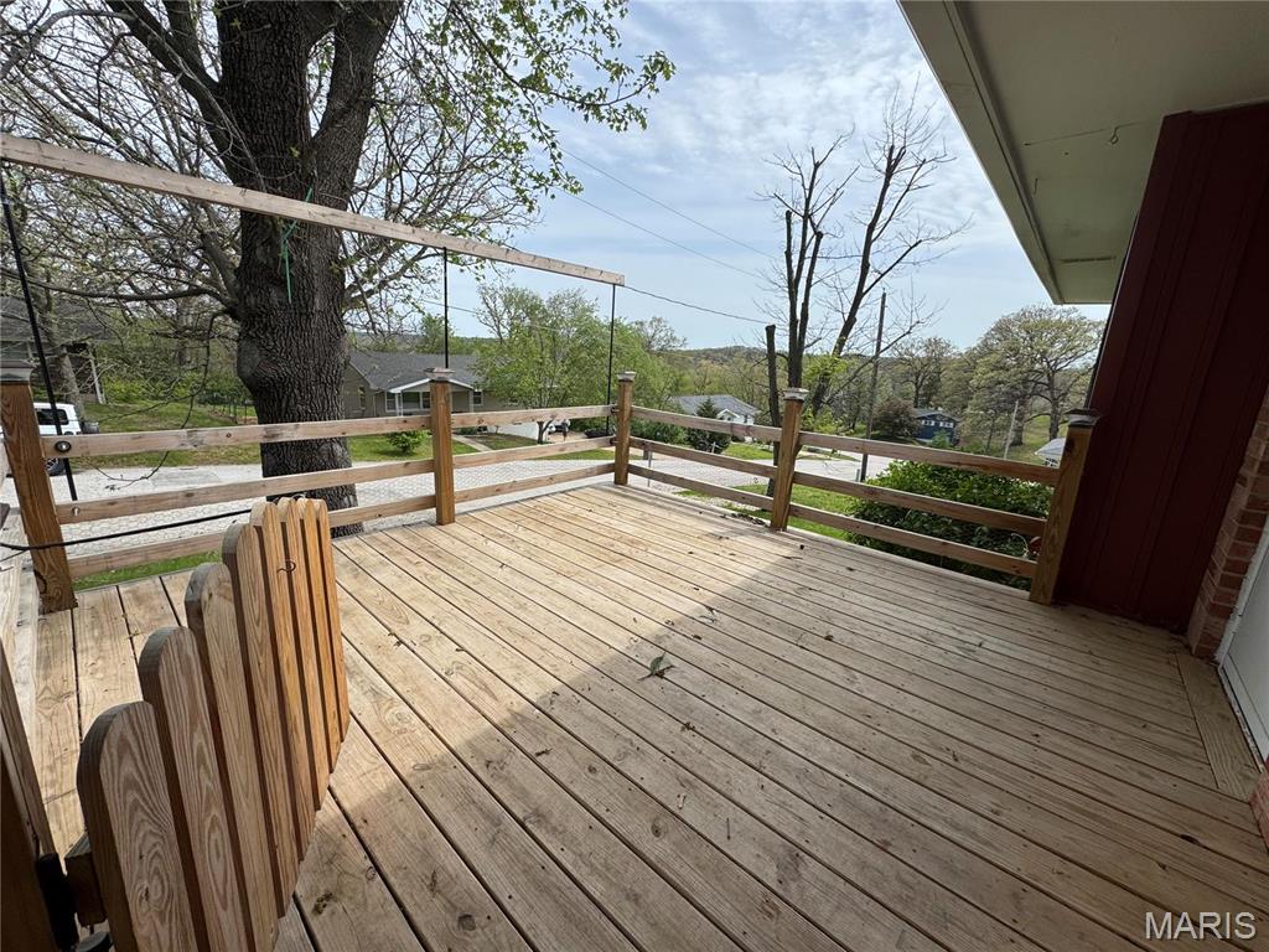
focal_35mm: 14
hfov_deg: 102.1
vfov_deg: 85.7
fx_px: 513
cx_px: 634
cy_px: 476
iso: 40
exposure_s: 1/1976
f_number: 2.2
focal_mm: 2.22
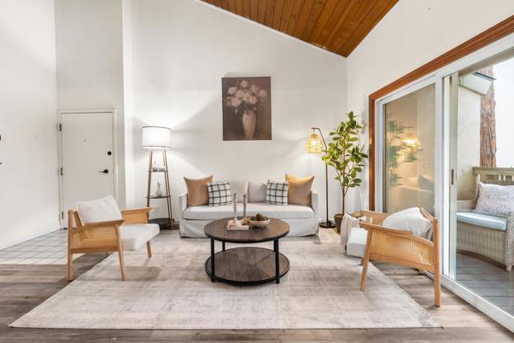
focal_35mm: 17
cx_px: 249
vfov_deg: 70.5
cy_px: 169
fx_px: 243
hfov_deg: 93.2
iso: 200
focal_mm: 16
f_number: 8
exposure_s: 4
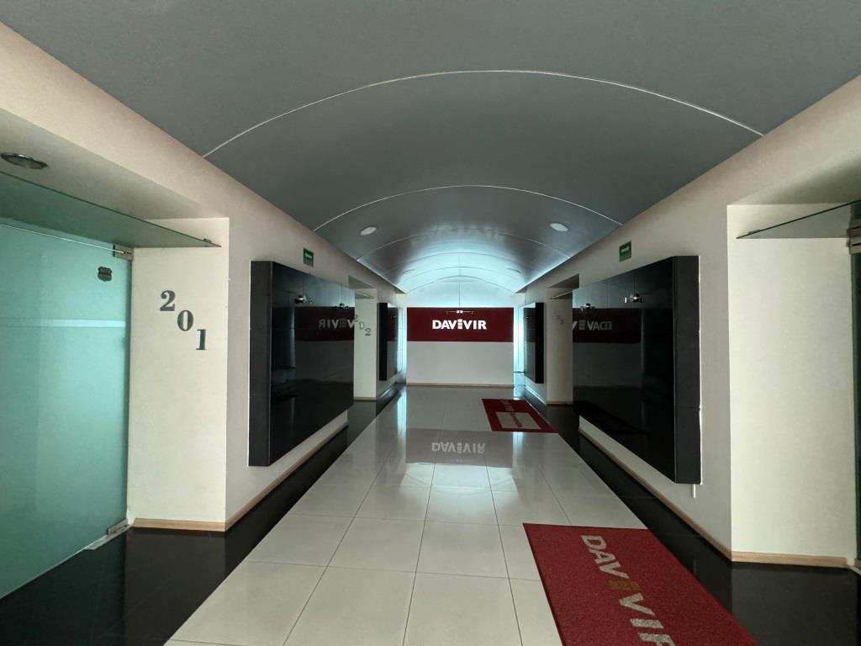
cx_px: 430
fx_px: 348
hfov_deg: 102.1
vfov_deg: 85.7
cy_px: 323
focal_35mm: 14
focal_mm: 2.22
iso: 800
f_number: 2.2
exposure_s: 1/60
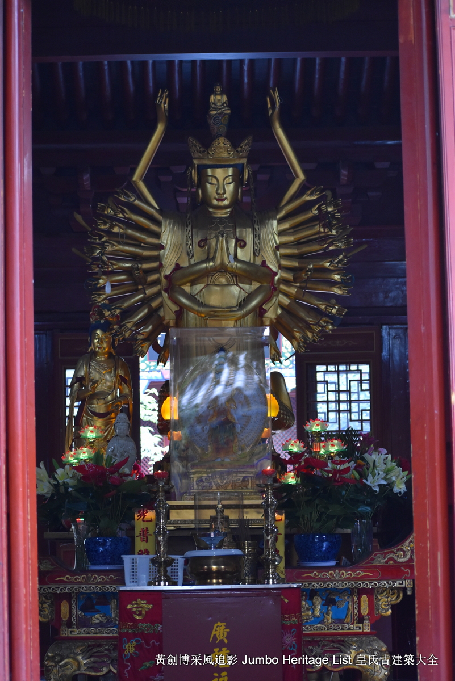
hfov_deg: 13.1
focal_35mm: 105
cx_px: 228
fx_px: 1989
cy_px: 340
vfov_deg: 19.4
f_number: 4.5
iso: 1250
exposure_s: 1/125
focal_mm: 70
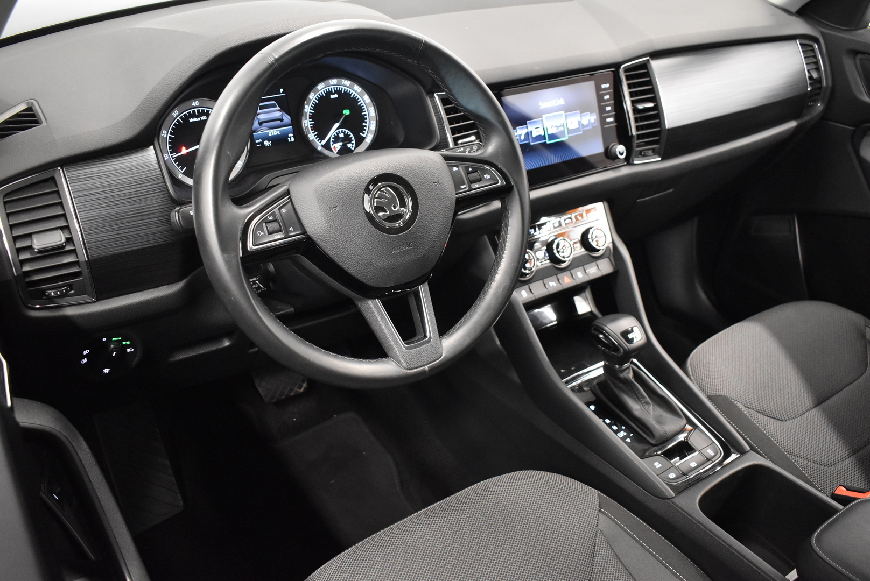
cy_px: 290
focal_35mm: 32
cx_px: 435
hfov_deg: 59.5
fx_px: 762
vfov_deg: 41.8
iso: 4000
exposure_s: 1/30
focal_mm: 21
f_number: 3.8
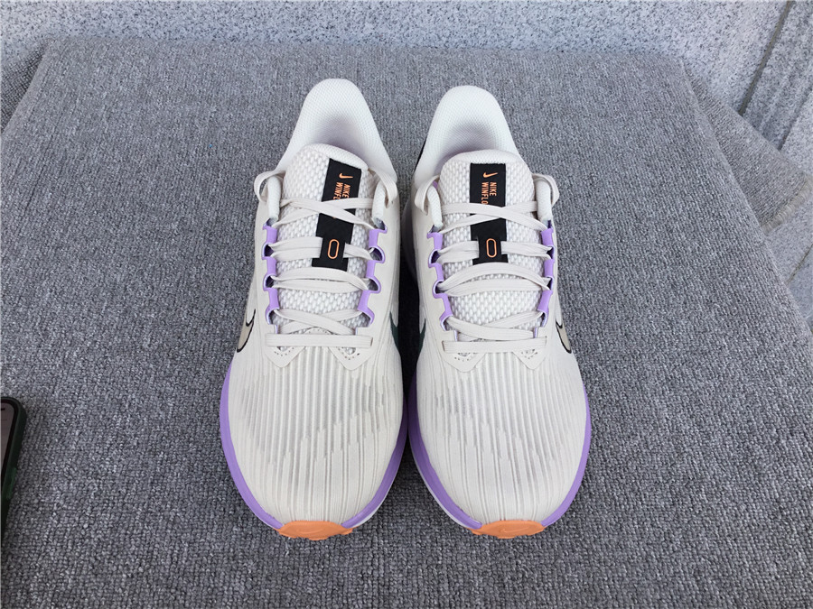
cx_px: 406
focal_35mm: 31
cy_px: 304
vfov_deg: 45.4
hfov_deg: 58.4
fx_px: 728
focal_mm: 3.3
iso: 25
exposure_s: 1/259
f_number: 2.4
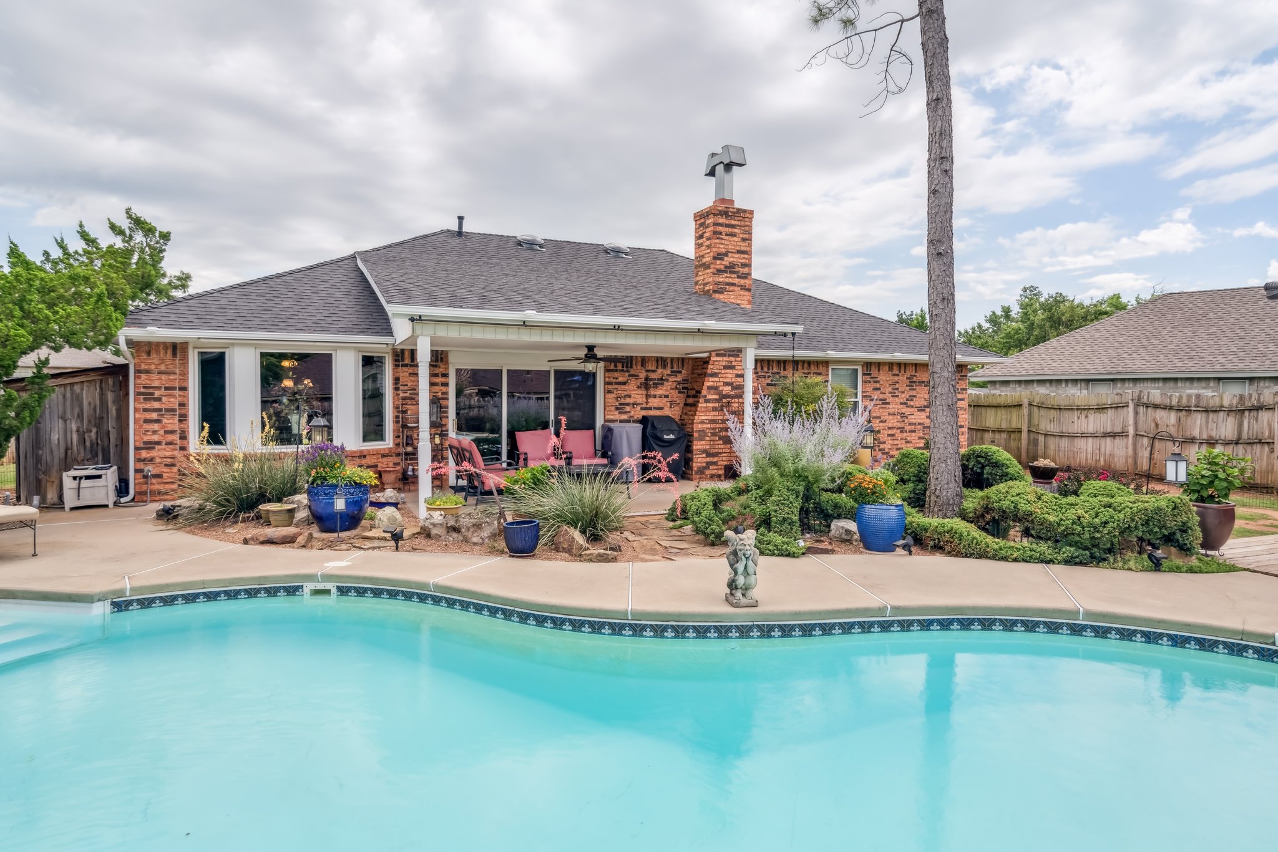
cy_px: 426
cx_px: 639
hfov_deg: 84.0
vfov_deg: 61.9
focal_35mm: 20
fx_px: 710
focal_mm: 20
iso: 200
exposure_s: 1/640
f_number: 7.1
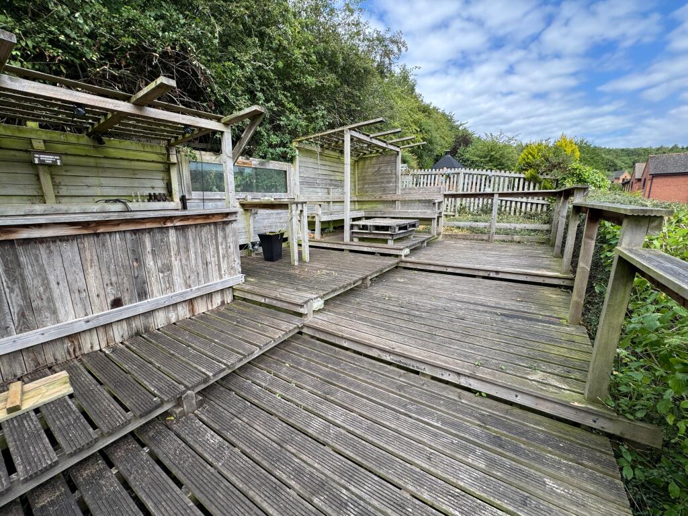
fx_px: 278
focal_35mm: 14
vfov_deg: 85.7
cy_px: 258
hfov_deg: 102.1
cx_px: 344
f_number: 2.2
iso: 40
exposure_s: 1/368
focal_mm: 2.22
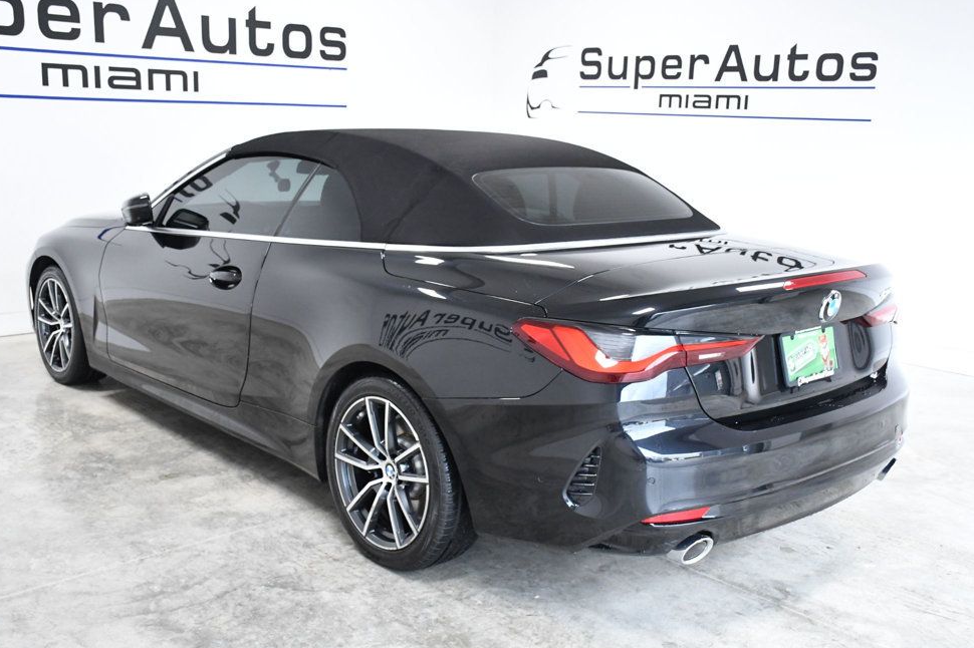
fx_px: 1028
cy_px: 324
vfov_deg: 35.0
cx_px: 469
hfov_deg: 50.7
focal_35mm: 38
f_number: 7.1
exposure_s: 1/200
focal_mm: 24
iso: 2500
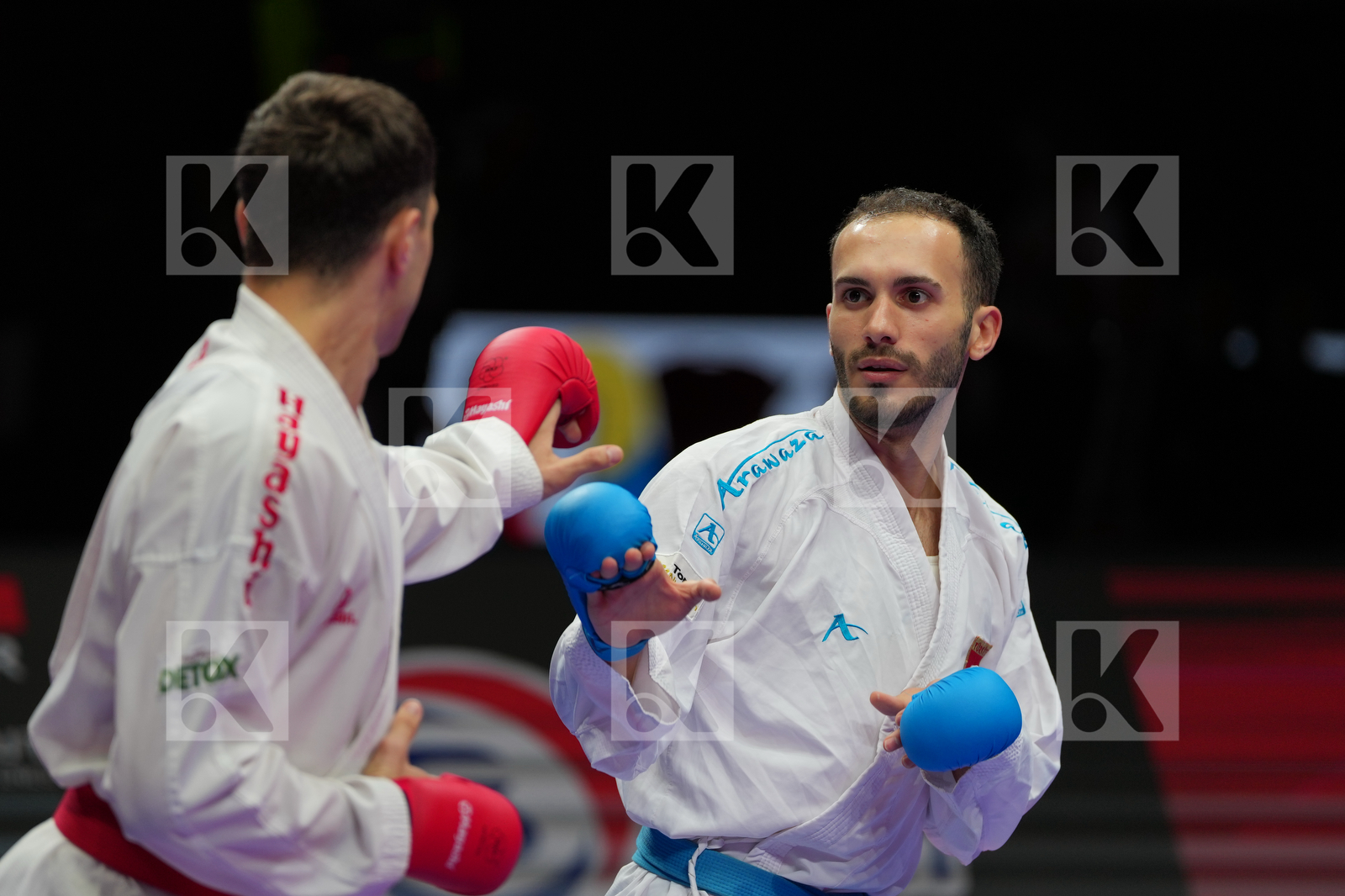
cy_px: 448
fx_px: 11205
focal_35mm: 300
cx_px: 672
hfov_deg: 6.9
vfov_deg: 4.6
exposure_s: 1/1000
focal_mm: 200
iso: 320
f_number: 2.8
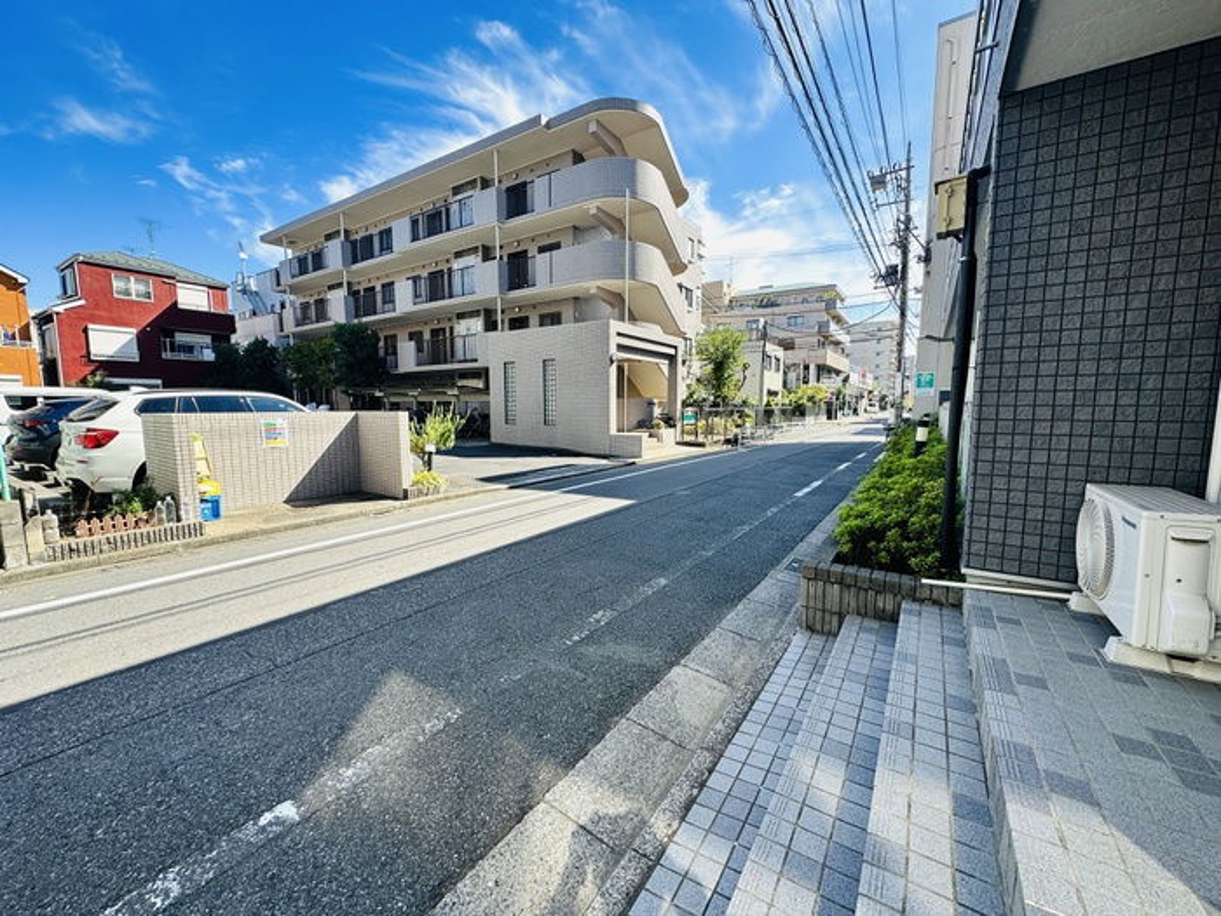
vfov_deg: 85.7
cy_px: 458
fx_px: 494
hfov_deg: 102.1
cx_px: 610
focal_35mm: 14
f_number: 2.2
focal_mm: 2.22
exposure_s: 1/569
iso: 40
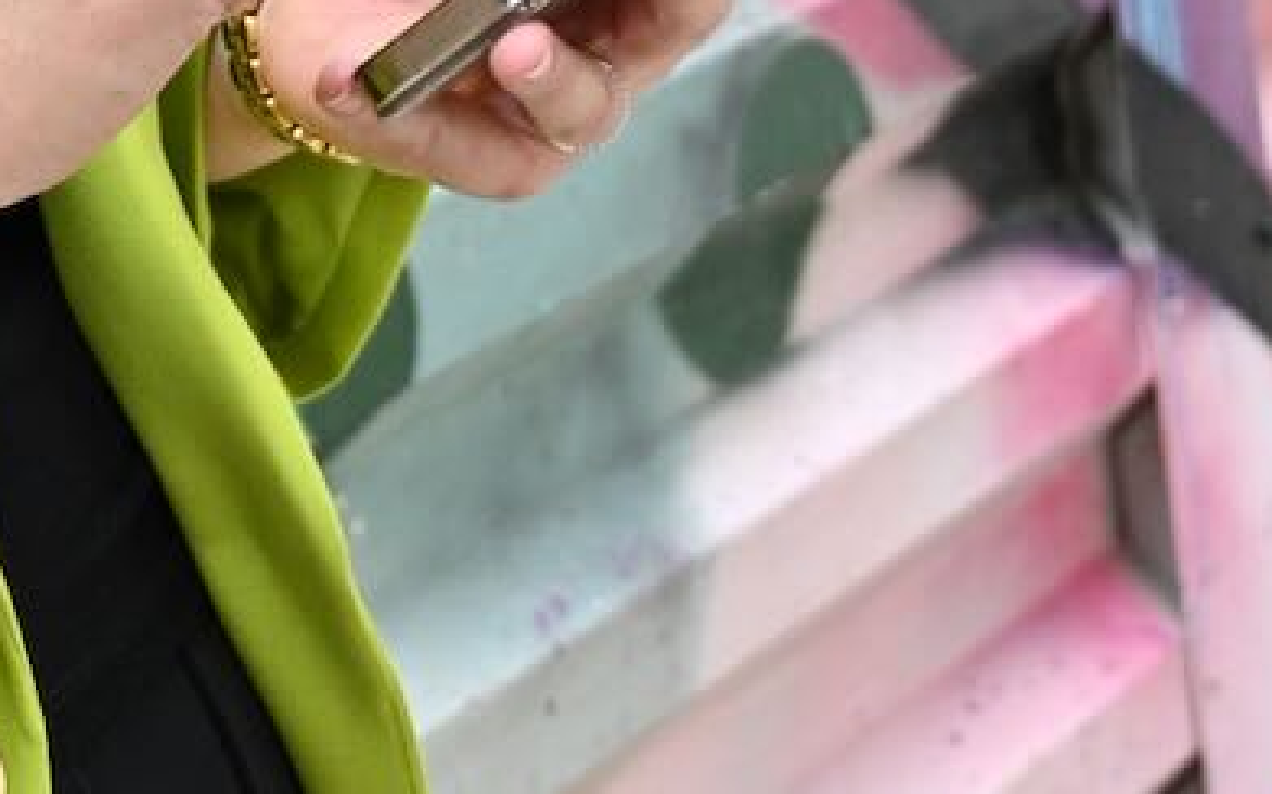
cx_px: -150
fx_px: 4886
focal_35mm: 141
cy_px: -1134
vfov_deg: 8.5
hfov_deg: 14.5
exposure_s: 1/1000
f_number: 4
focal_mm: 24
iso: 400
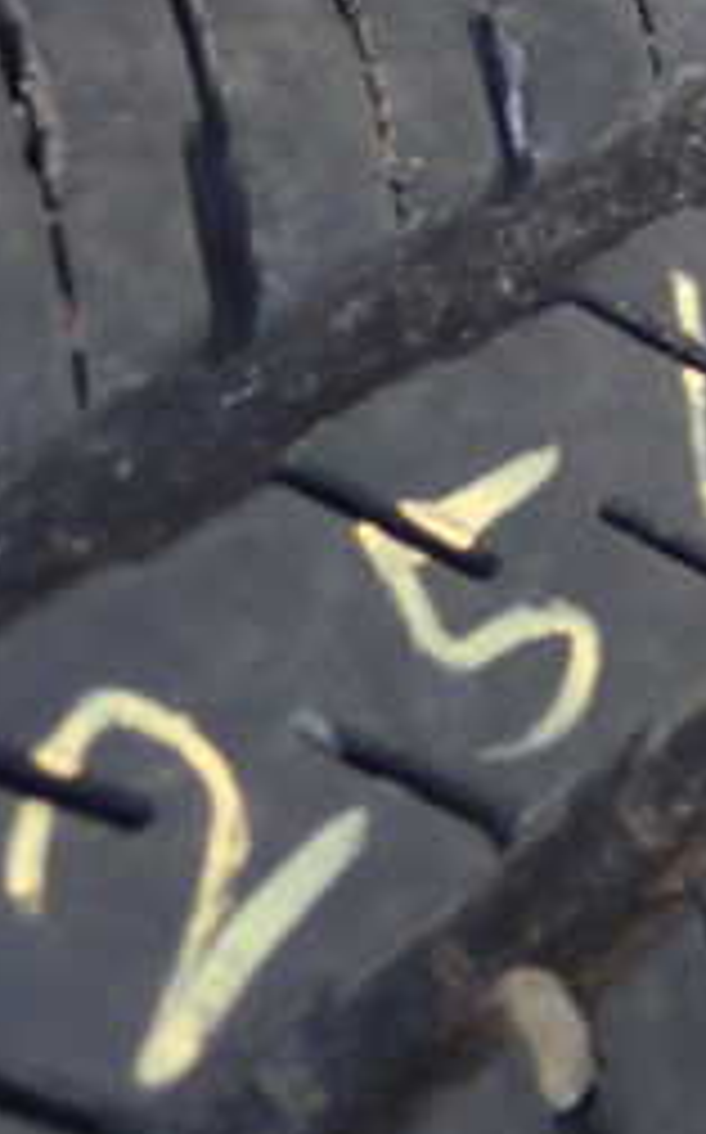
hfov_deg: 12.5
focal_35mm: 96
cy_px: 162
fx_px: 2962
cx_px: 1241
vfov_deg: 21.3
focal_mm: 6.86
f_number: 2.7
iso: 200
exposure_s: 1/50
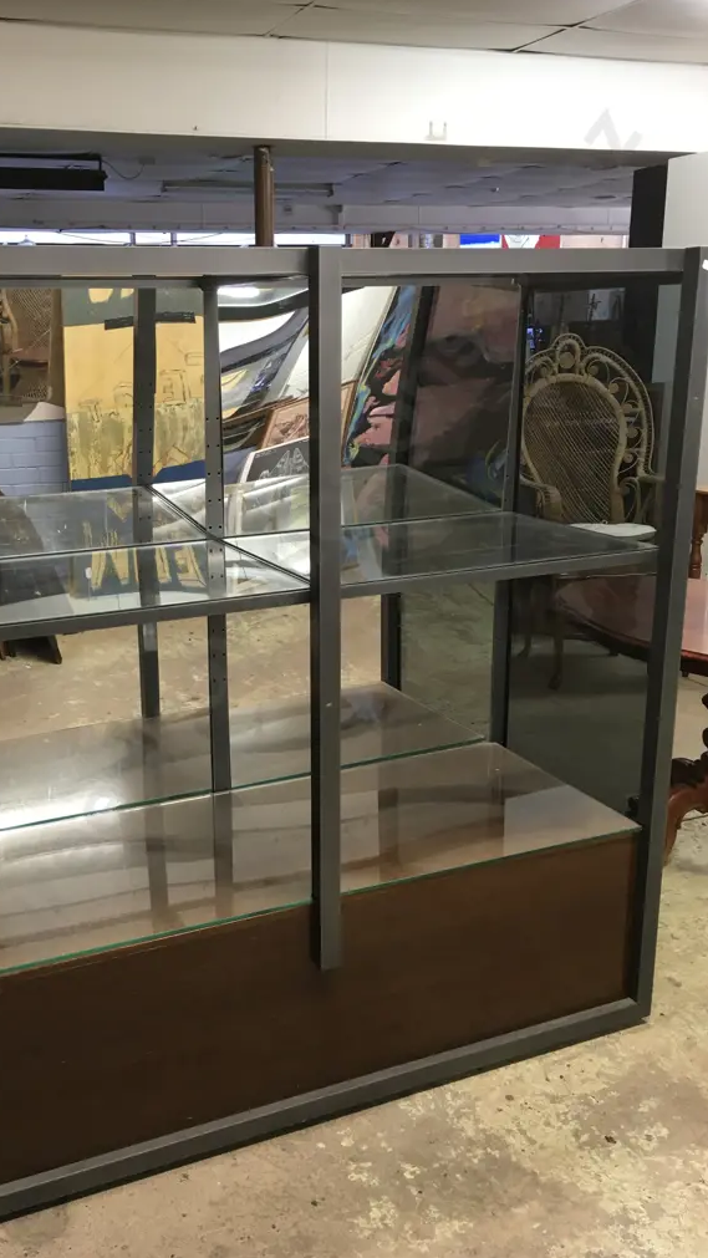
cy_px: 632
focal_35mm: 32
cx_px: 241
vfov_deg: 61.0
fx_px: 1068
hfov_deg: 36.4
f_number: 2.2
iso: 100
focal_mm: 4.15
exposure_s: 1/33
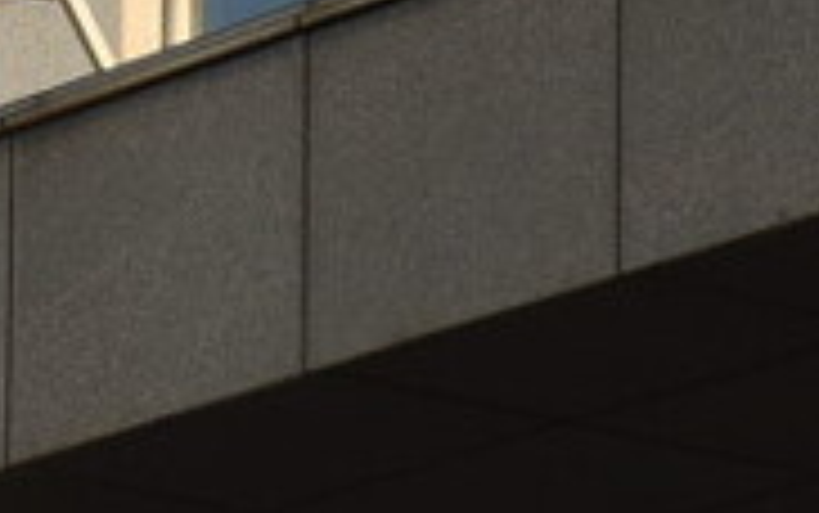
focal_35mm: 704
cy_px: -304
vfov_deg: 1.9
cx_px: -940
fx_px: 15723
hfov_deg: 3.0
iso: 400
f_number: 6.3
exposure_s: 1/800
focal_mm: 105
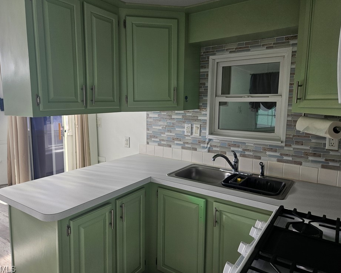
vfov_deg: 56.8
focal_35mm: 25
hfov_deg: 68.0
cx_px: 160
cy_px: 135
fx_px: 252
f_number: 1.8
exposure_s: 1/207
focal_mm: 5.4
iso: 50
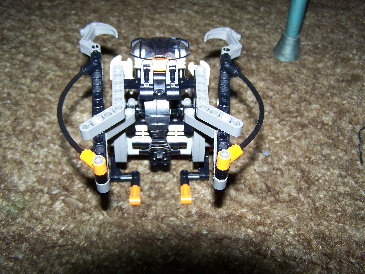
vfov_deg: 37.8
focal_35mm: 38
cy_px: 137
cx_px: 182
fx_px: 401
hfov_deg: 48.9
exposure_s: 1/60
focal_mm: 6.3
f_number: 2.8
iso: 80
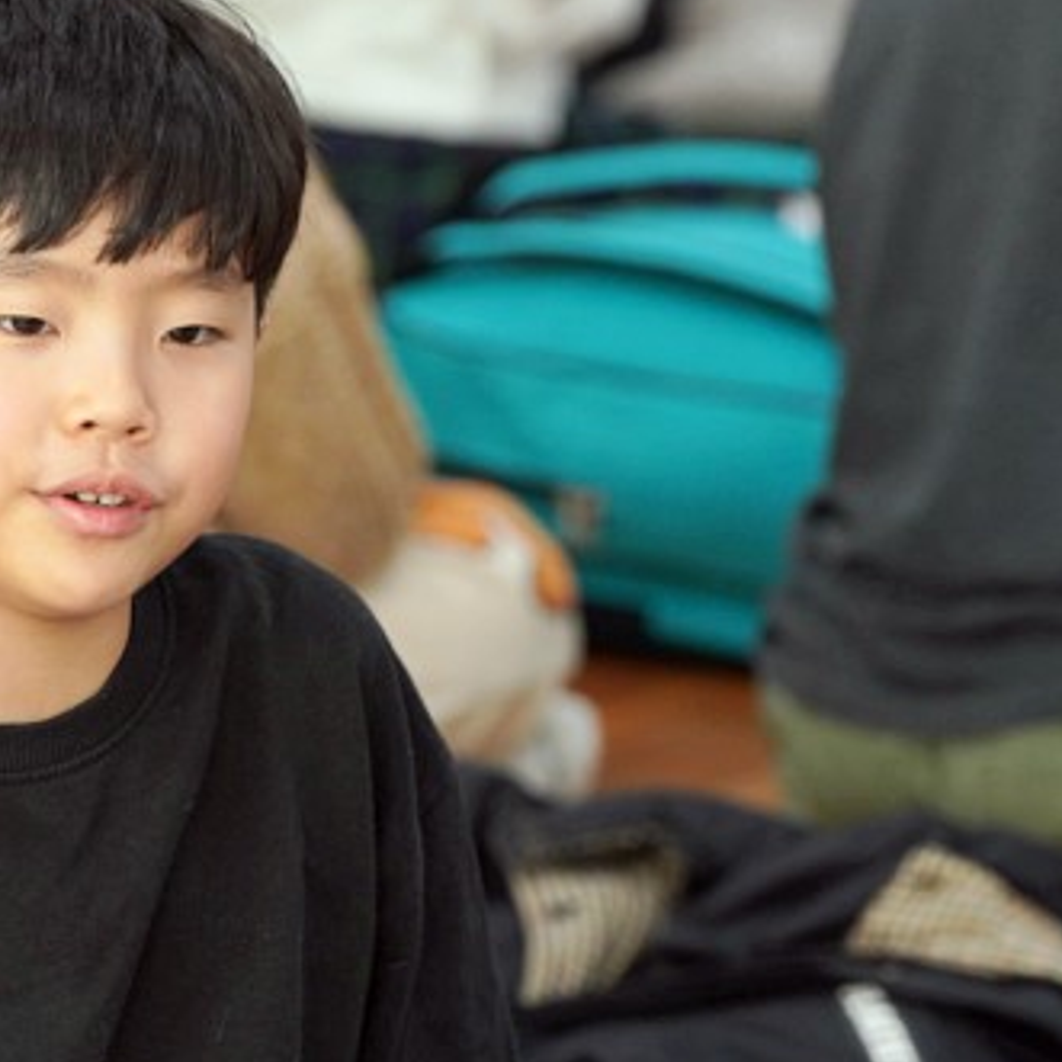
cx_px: -48
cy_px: 622
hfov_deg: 6.0
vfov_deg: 6.0
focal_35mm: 291
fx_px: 10101
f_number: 4
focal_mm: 126
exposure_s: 1/160
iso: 1000
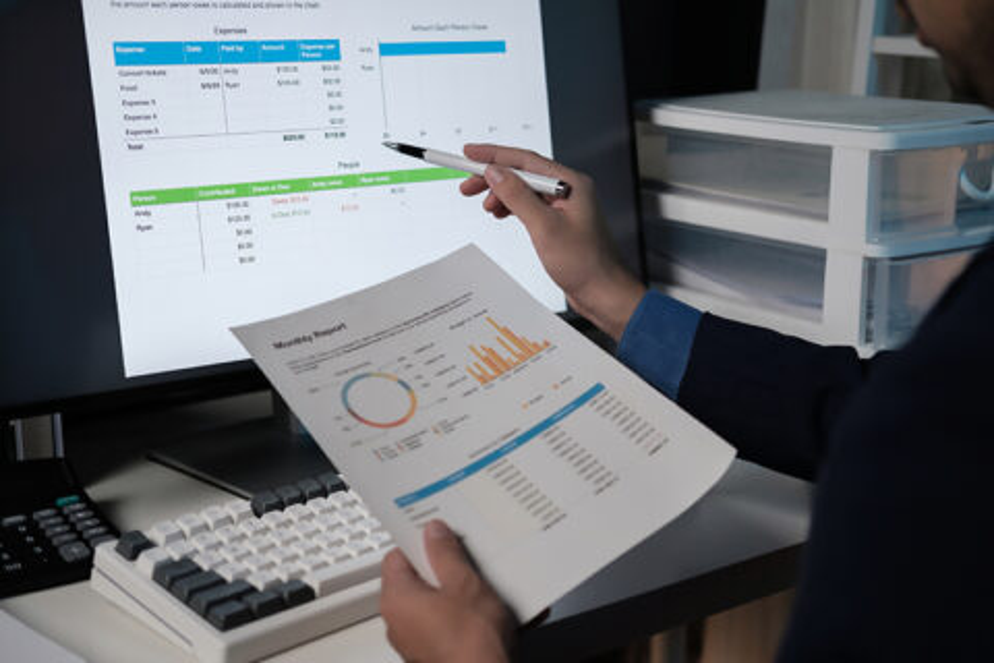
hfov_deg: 37.5
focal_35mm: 53
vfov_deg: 25.5
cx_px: 497
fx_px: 1463
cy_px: 332
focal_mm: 35
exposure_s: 1/200
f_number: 2
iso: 250
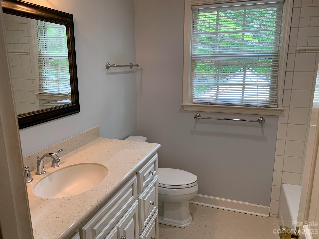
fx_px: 240
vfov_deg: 53.1
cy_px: 120
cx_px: 160
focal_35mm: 26
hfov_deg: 67.3
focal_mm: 4.25
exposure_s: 1/120
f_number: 1.8
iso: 80
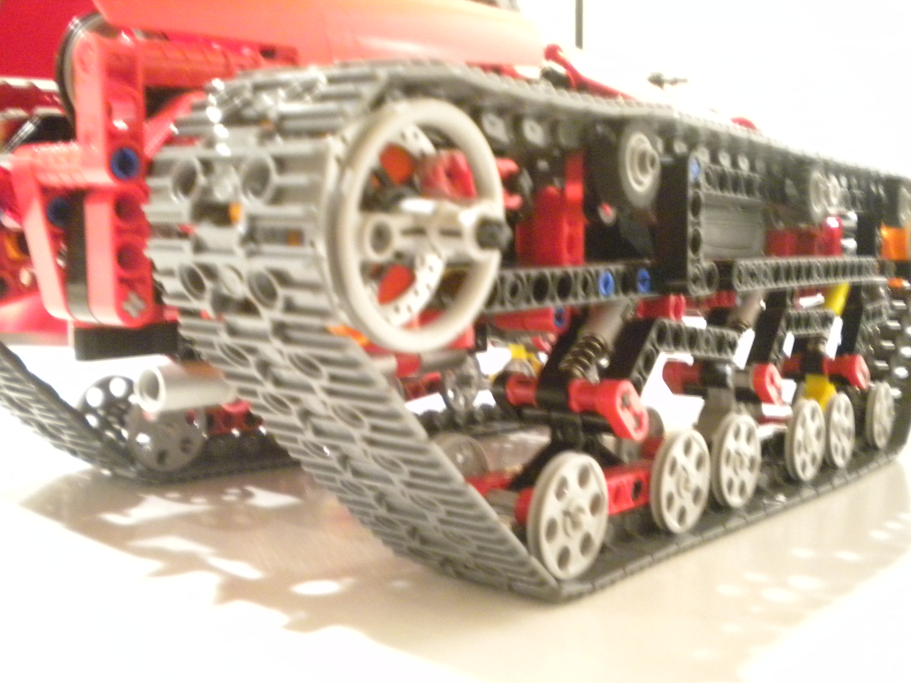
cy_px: 340
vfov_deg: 39.7
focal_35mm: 36
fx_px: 947
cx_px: 462
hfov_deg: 51.4
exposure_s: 1/2.9
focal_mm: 6.3
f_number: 3.1
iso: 800
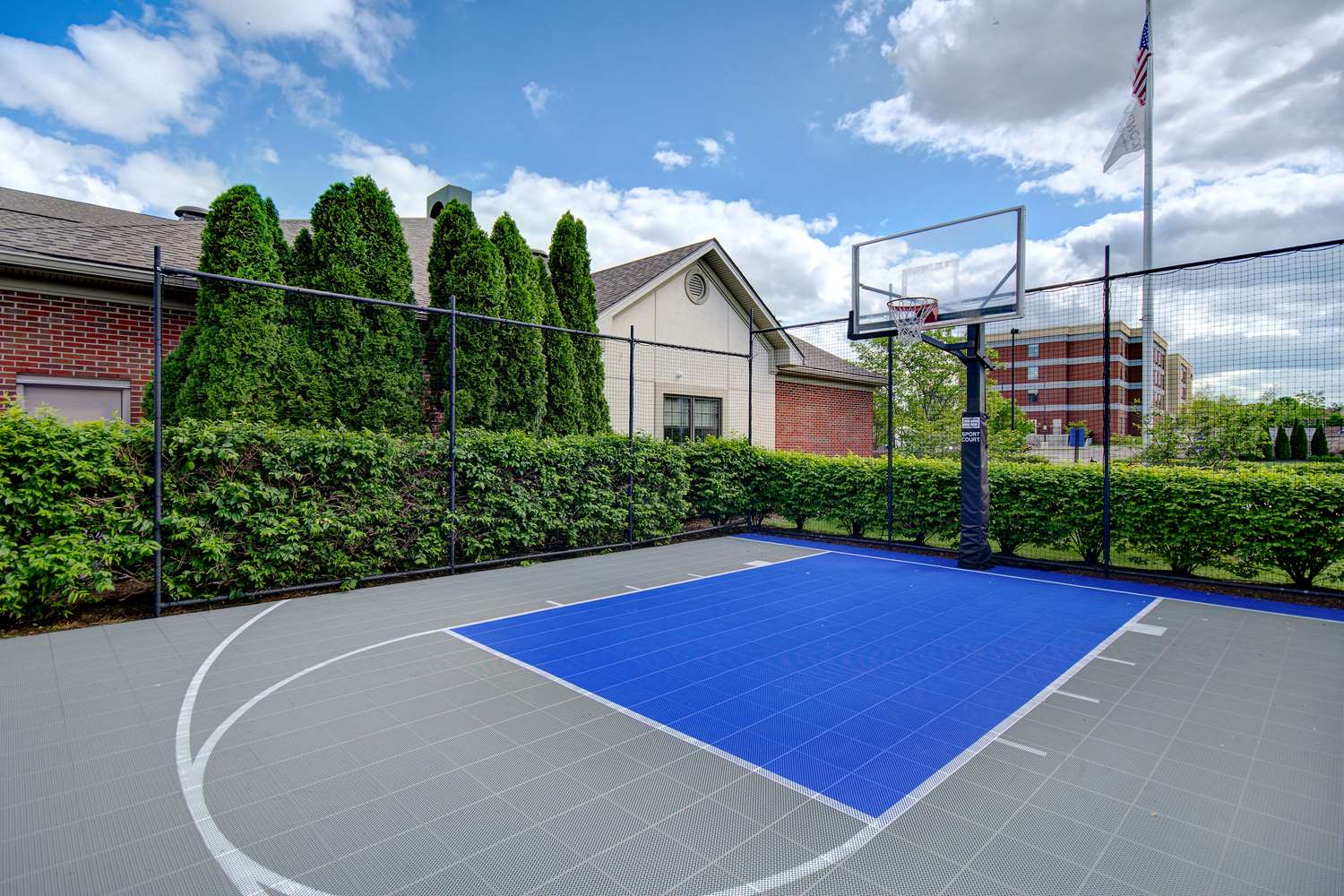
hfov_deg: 95.0
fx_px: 616
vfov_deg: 72.1
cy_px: 448
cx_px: 672
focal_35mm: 16
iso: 250
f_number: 7.1
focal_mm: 11
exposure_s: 1/640
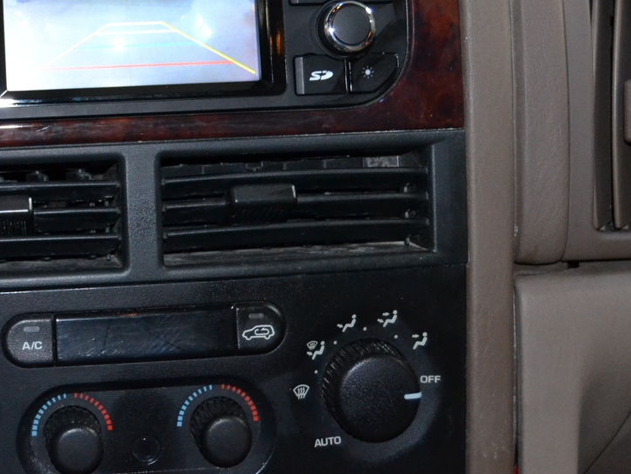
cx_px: 70
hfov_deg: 21.5
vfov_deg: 16.3
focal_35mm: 89
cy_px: 26
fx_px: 1623
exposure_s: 1/60
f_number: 4
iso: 1800
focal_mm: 28
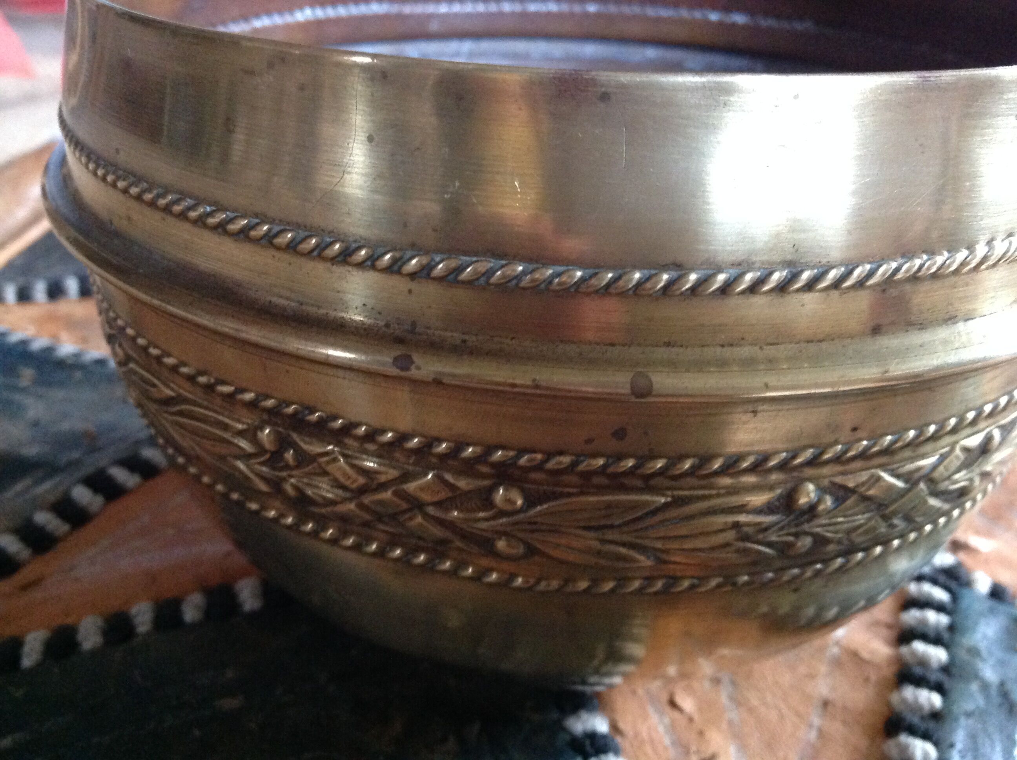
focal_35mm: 35
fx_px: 1027
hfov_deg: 52.7
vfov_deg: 40.6
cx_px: 508
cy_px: 380
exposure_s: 1/15
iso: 500
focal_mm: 4.28
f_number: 2.4
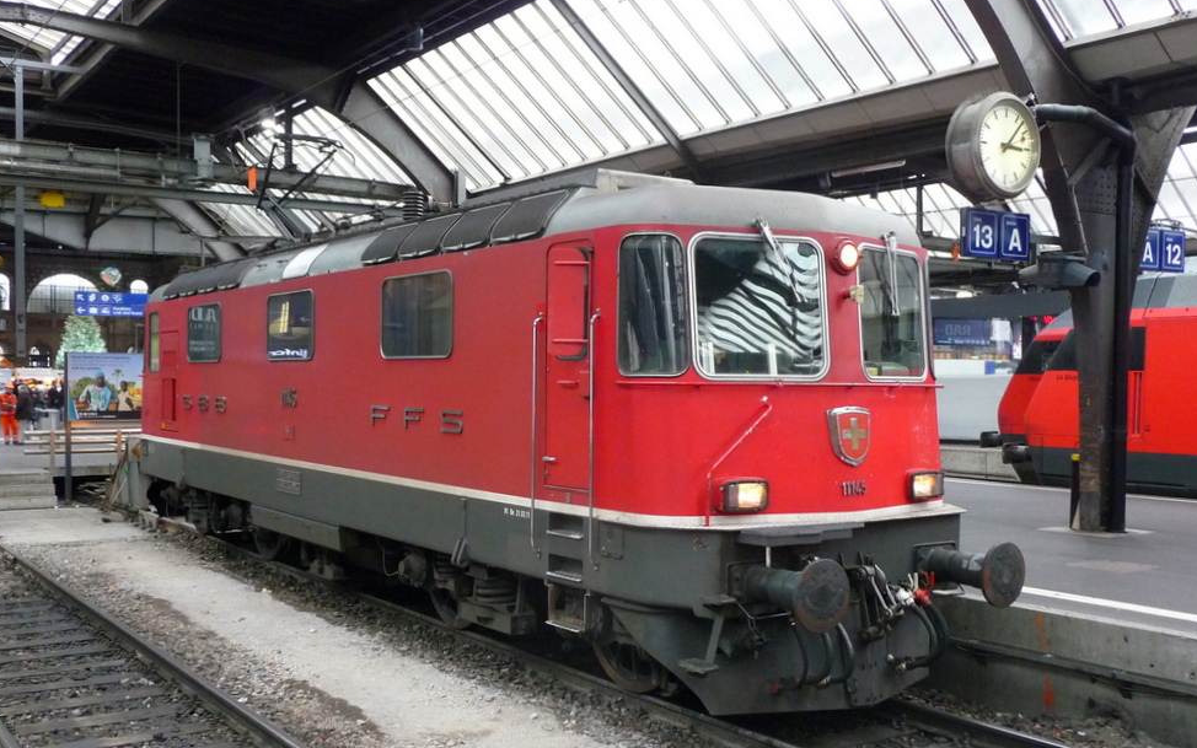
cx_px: 606
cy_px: 423
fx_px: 1207
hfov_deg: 52.7
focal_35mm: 37
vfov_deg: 34.4
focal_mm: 5.6
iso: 400
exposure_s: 1/20
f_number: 3.6
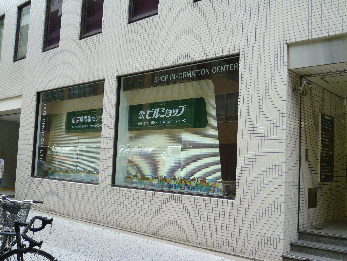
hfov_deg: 50.1
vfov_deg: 38.7
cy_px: 130
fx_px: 371
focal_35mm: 37
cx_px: 174
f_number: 3.1
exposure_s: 1/160
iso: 80
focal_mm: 6.5
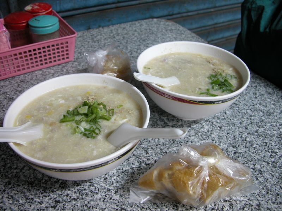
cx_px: 141
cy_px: 106
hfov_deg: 52.6
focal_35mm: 35
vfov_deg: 40.7
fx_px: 285
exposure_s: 1/2.7
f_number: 2.8
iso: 100
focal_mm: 8.9
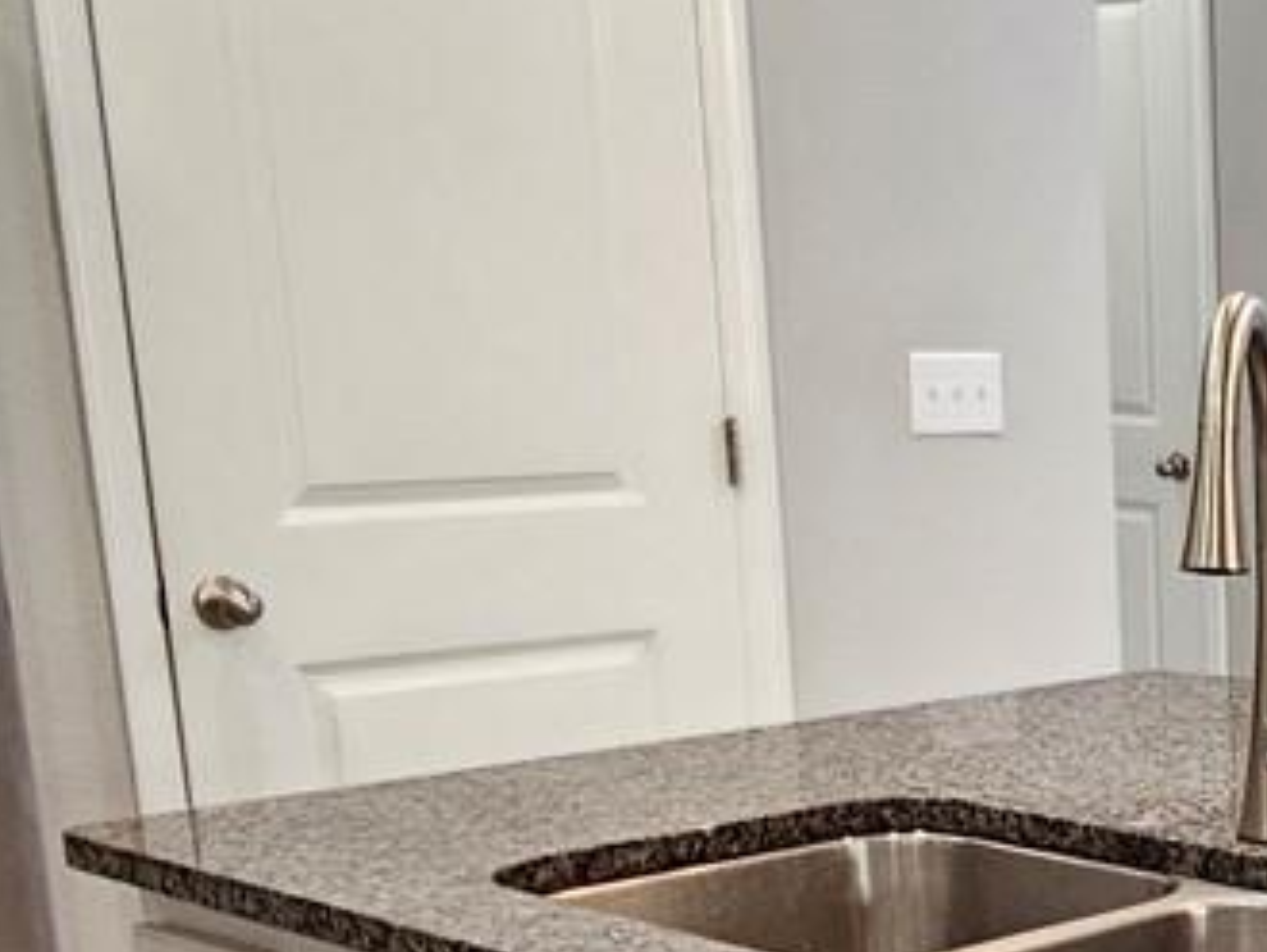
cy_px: 937
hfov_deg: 25.3
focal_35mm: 63
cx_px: 1751
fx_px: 2308
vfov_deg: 22.5
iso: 200
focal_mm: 2.2
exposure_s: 1/60
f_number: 2.2
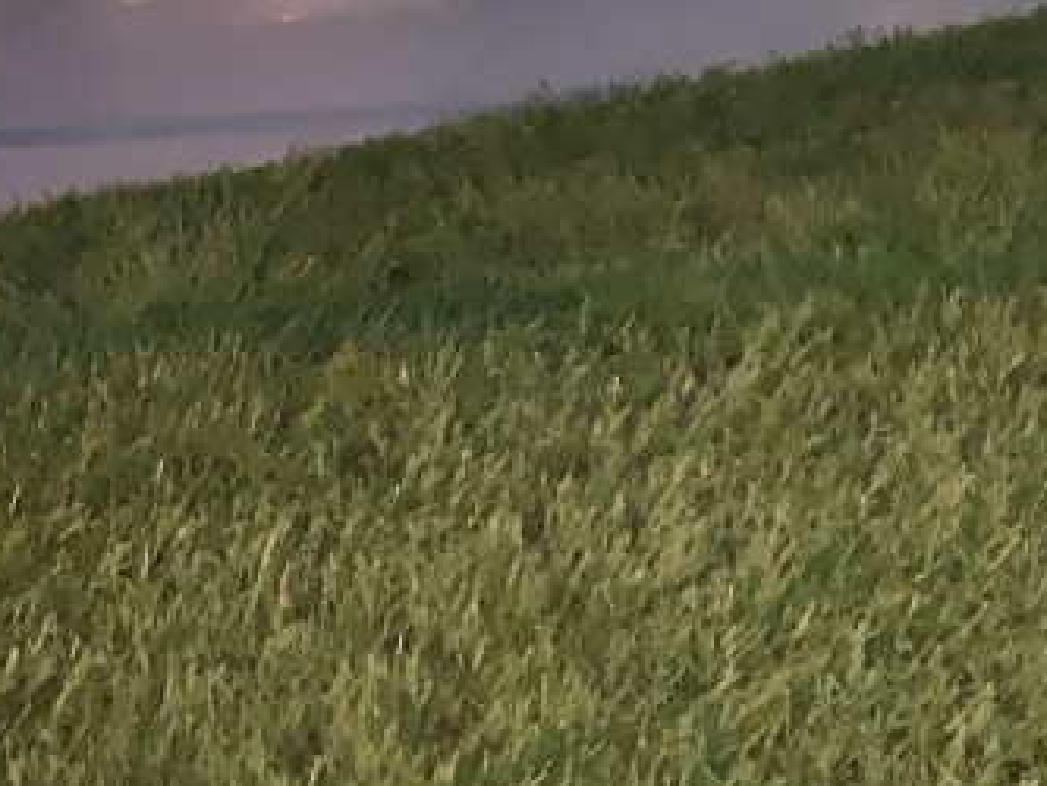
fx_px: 2421
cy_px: -377
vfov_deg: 16.8
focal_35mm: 80
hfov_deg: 23.8
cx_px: 912
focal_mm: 4.25
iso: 1000
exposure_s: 1/4
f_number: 1.8
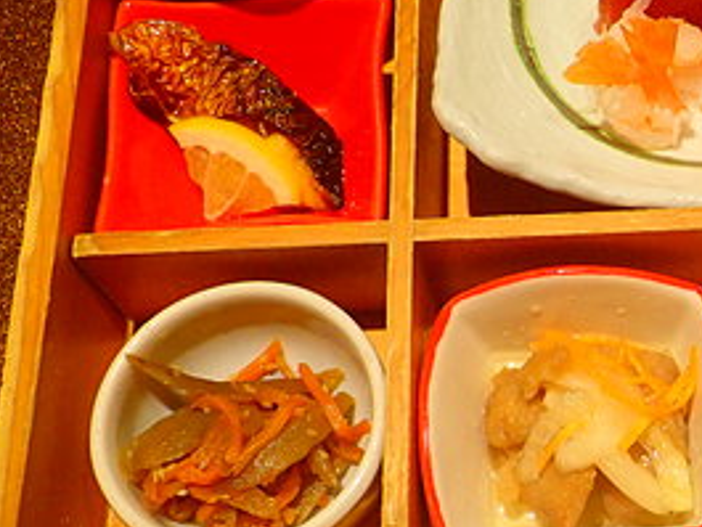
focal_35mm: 68
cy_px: 408
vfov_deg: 21.4
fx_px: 1380
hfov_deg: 26.9
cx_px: 705
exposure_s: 1/40
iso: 200
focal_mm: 5.5
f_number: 2.3
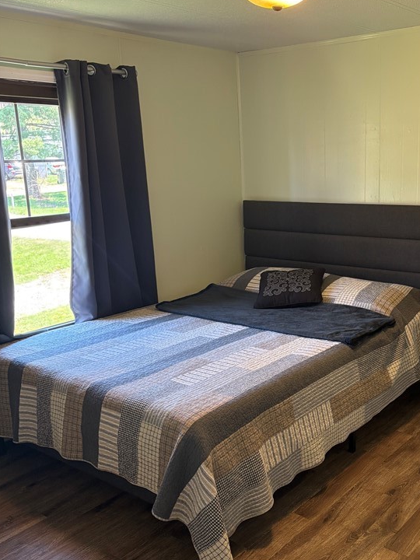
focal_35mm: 37
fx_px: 599
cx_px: 294
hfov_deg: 38.0
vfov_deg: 50.1
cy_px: 299
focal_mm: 5.96
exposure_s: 1/120
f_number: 1.6
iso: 200
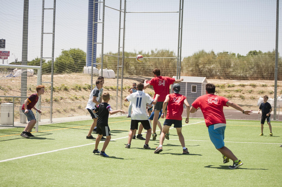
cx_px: 141
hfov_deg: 24.6
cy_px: 94
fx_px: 645
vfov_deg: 16.5
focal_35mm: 82
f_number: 4
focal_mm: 55
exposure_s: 1/2000
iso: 250
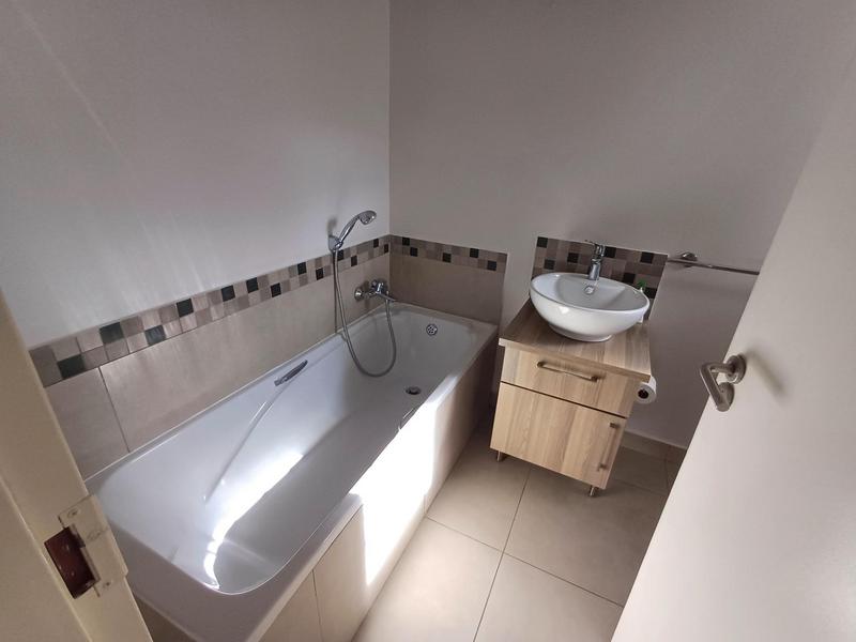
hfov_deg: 94.5
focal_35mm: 16
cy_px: 321
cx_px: 428
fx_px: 396
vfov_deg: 78.1
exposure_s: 1/100
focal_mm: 1.64
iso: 80
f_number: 2.2
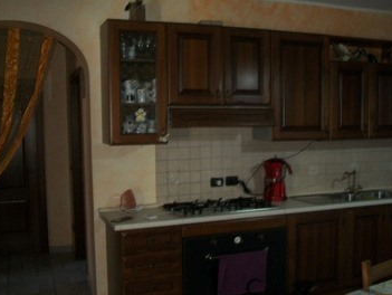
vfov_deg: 35.1
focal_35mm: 41
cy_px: 171
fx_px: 465
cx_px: 201
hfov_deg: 45.7
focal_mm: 5.7
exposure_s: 1/30
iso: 240
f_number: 2.9
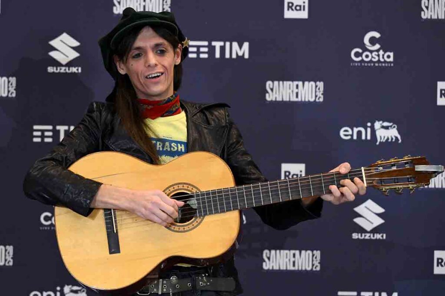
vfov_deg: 13.3
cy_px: 148
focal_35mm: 103
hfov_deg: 19.8
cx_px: 222
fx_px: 1273
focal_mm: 103
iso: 2500
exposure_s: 1/400
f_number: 3.2
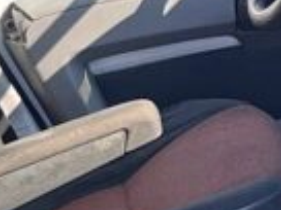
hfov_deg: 12.9
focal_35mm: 153
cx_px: 221
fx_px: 1242
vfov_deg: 9.7
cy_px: 167
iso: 50
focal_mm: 5.1
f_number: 1.6
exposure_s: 1/425
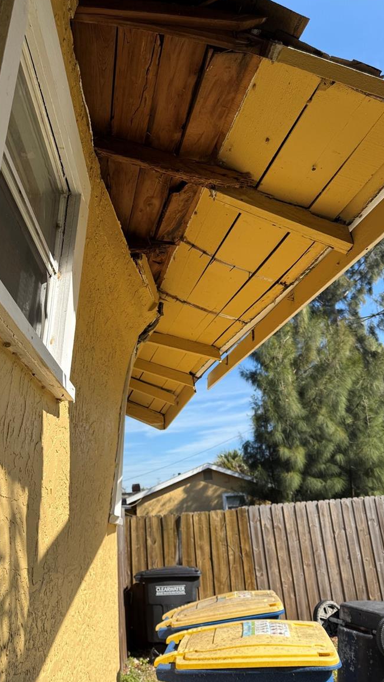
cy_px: 343
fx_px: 489
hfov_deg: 42.8
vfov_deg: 69.9
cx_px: 162
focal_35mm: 27
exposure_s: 1/2907
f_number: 1.78
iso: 80
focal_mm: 6.76
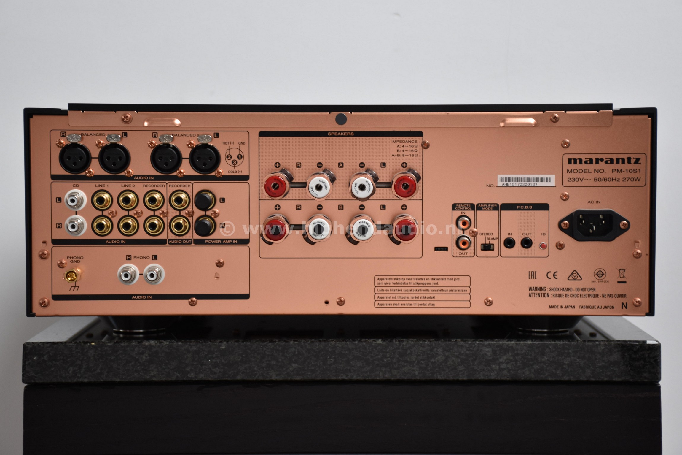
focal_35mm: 78
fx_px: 1477
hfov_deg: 26.0
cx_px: 341
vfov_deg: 17.5
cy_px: 228
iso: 400
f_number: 4.8
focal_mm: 52
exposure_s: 1/100
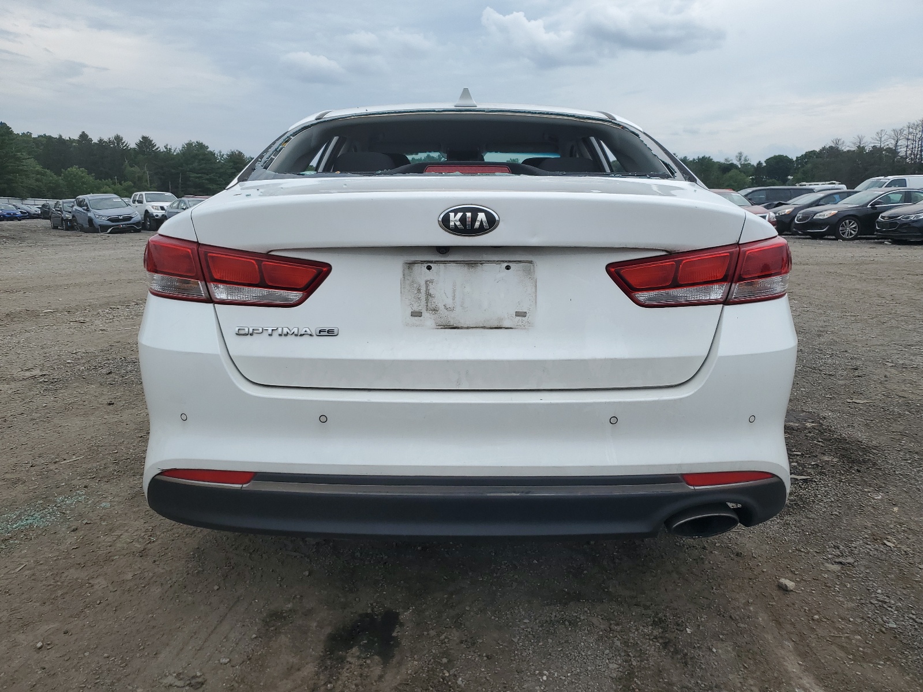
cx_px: 462
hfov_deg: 67.3
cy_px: 346
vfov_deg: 53.1
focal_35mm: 26
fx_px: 693
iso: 50
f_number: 1.5
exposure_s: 1/3333
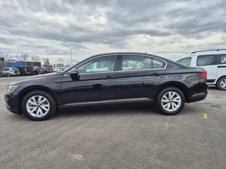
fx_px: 157
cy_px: 87
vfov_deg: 56.8
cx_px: 114
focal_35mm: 24
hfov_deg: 71.6
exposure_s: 1/622
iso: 25
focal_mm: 5.4
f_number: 1.8
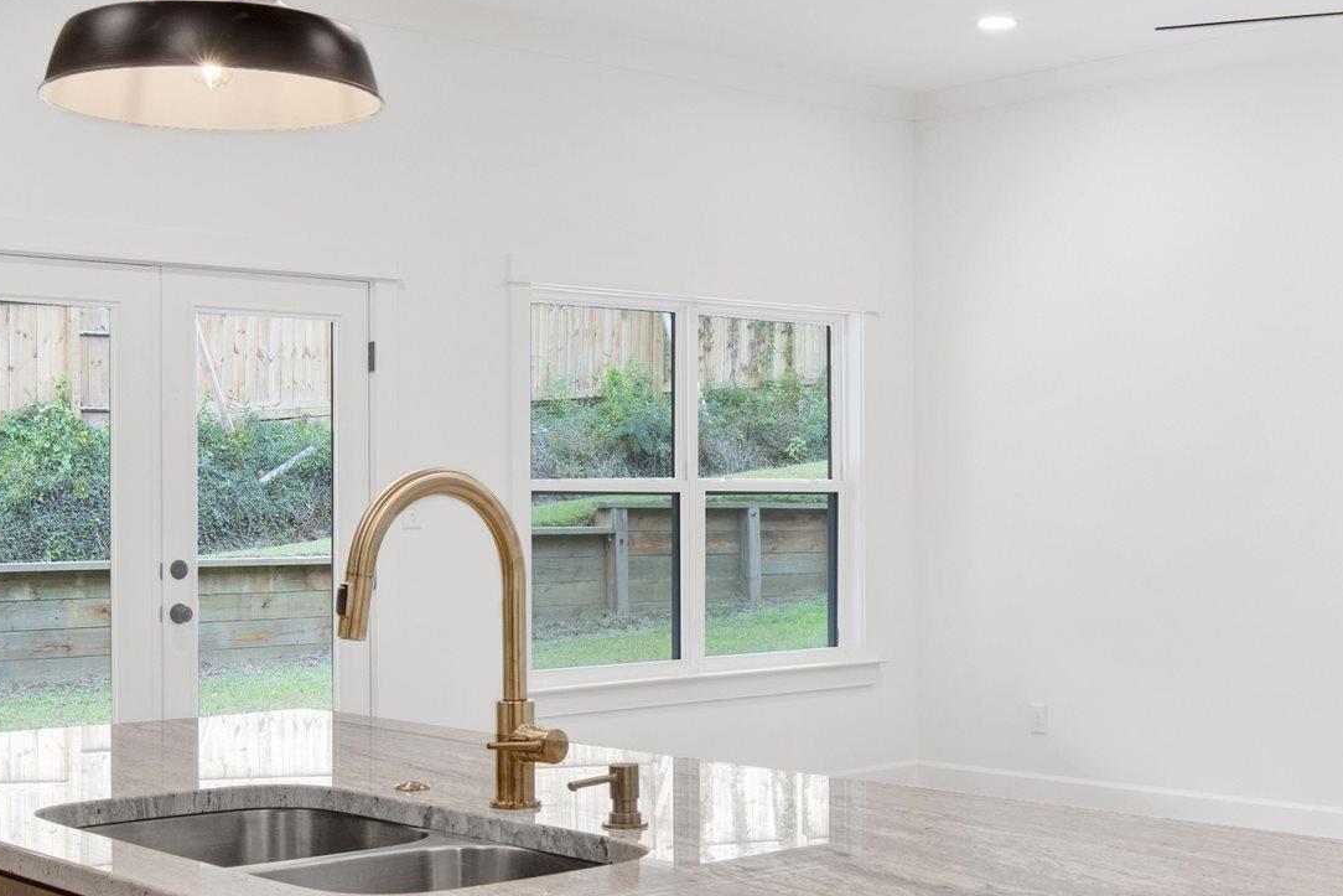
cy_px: 499
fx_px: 1903
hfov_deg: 38.9
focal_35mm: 51
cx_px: 698
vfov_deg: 26.5
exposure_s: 1/3
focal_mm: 18
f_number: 11
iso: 200
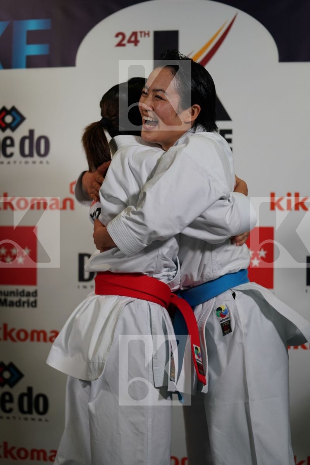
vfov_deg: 28.8
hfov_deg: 19.5
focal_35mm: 70
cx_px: 155
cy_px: 232
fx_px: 904
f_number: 2.8
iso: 1000
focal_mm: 70
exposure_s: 1/250
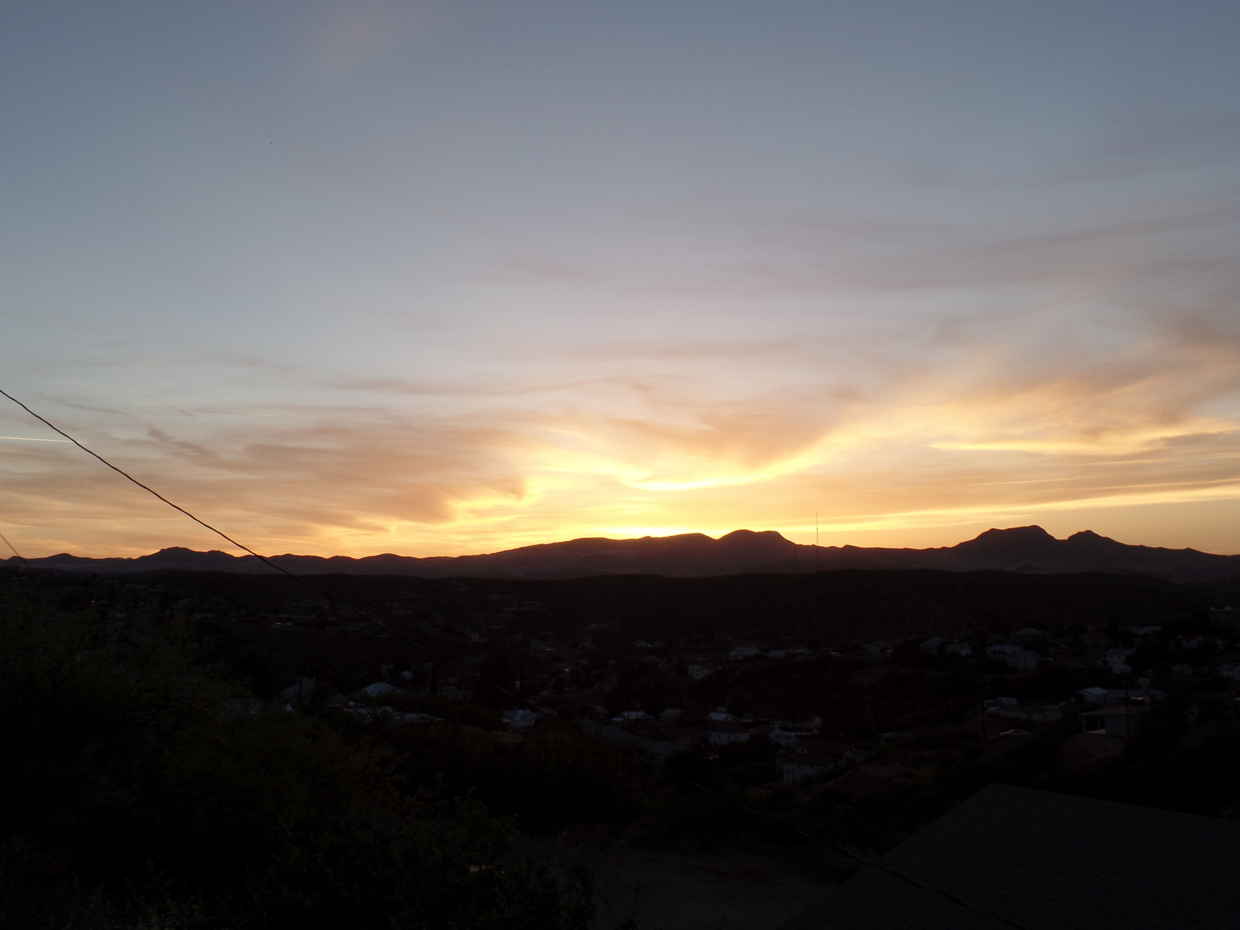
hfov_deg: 50.1
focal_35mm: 37
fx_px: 1325
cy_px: 445
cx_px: 645
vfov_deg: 38.7
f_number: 3.4
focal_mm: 6.2
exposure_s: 1/125
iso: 80
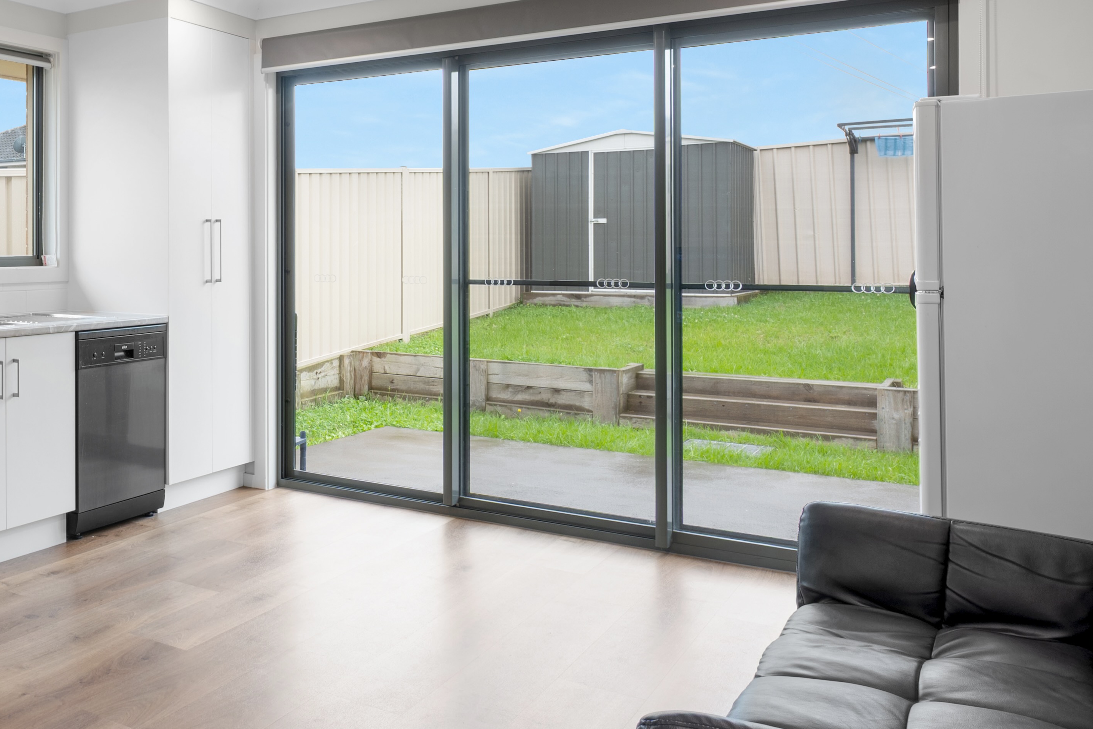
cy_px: 252
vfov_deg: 37.4
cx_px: 112
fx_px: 1064
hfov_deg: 48.7
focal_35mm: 35
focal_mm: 16.5
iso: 160
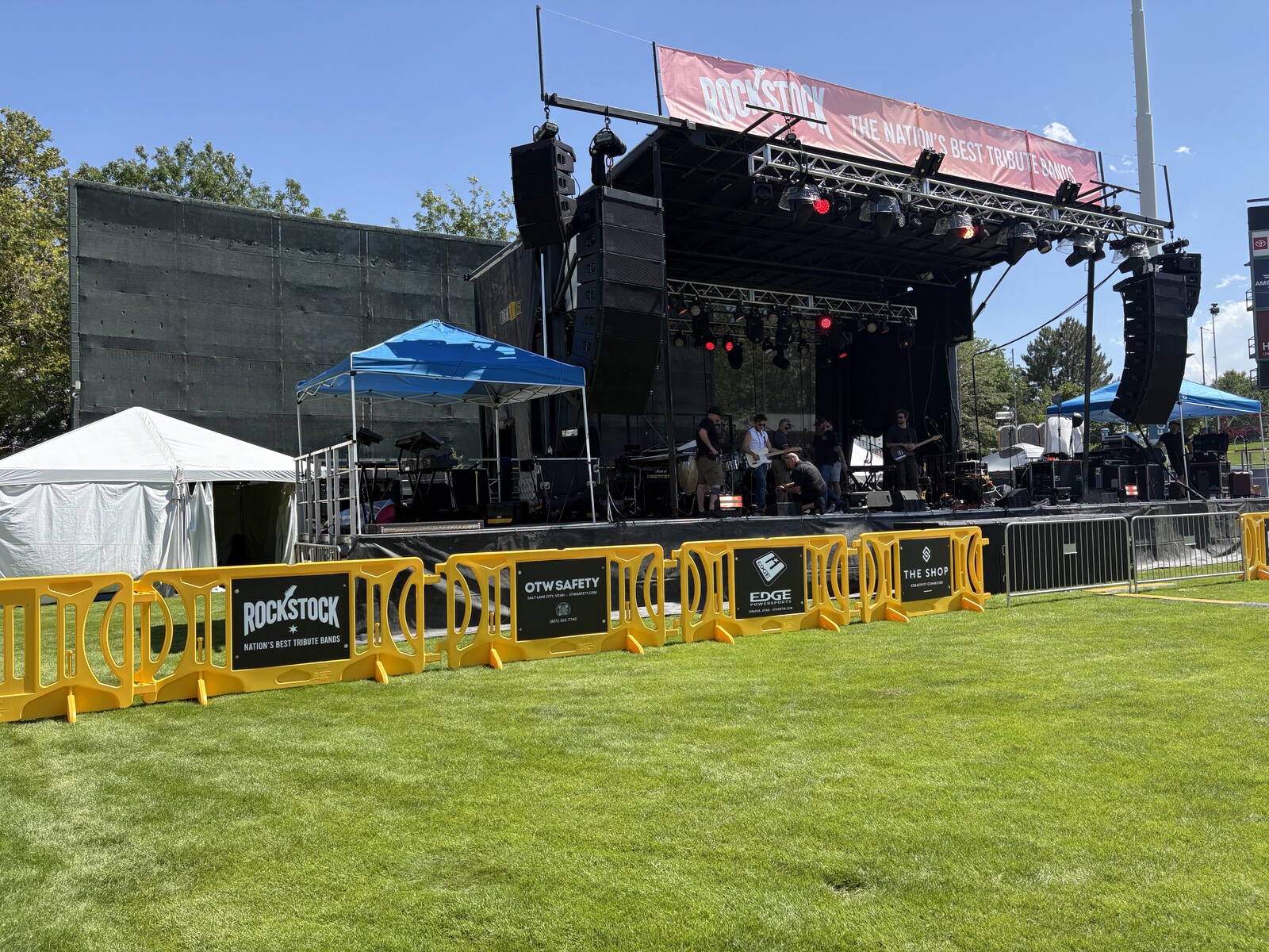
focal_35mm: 26
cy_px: 476
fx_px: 953
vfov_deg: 53.1
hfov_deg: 67.3
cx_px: 634
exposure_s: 1/1799
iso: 50
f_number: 1.6
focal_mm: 5.96
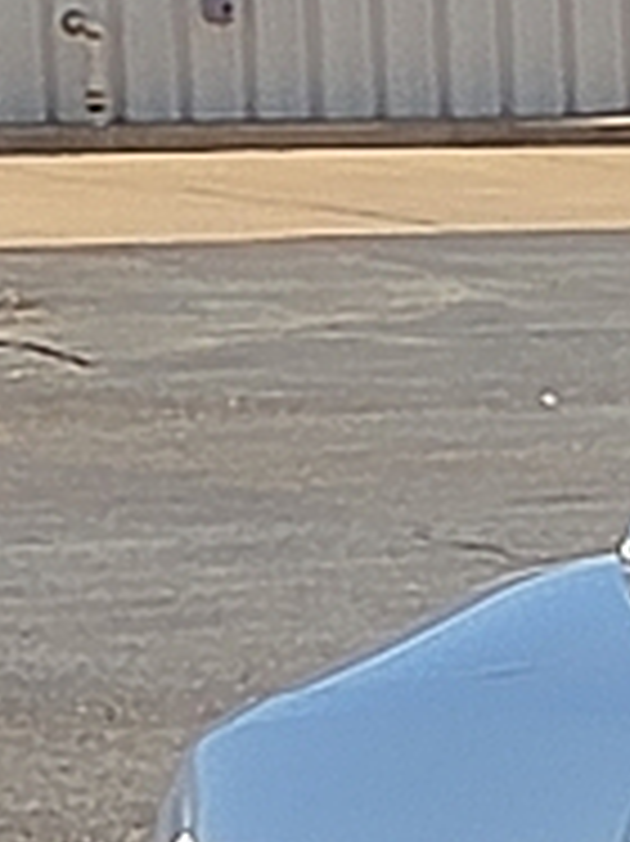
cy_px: 1162
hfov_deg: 3.8
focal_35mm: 342
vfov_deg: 5.8
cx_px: 3312
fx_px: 8309
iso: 76
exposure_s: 1/3333
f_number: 1.8
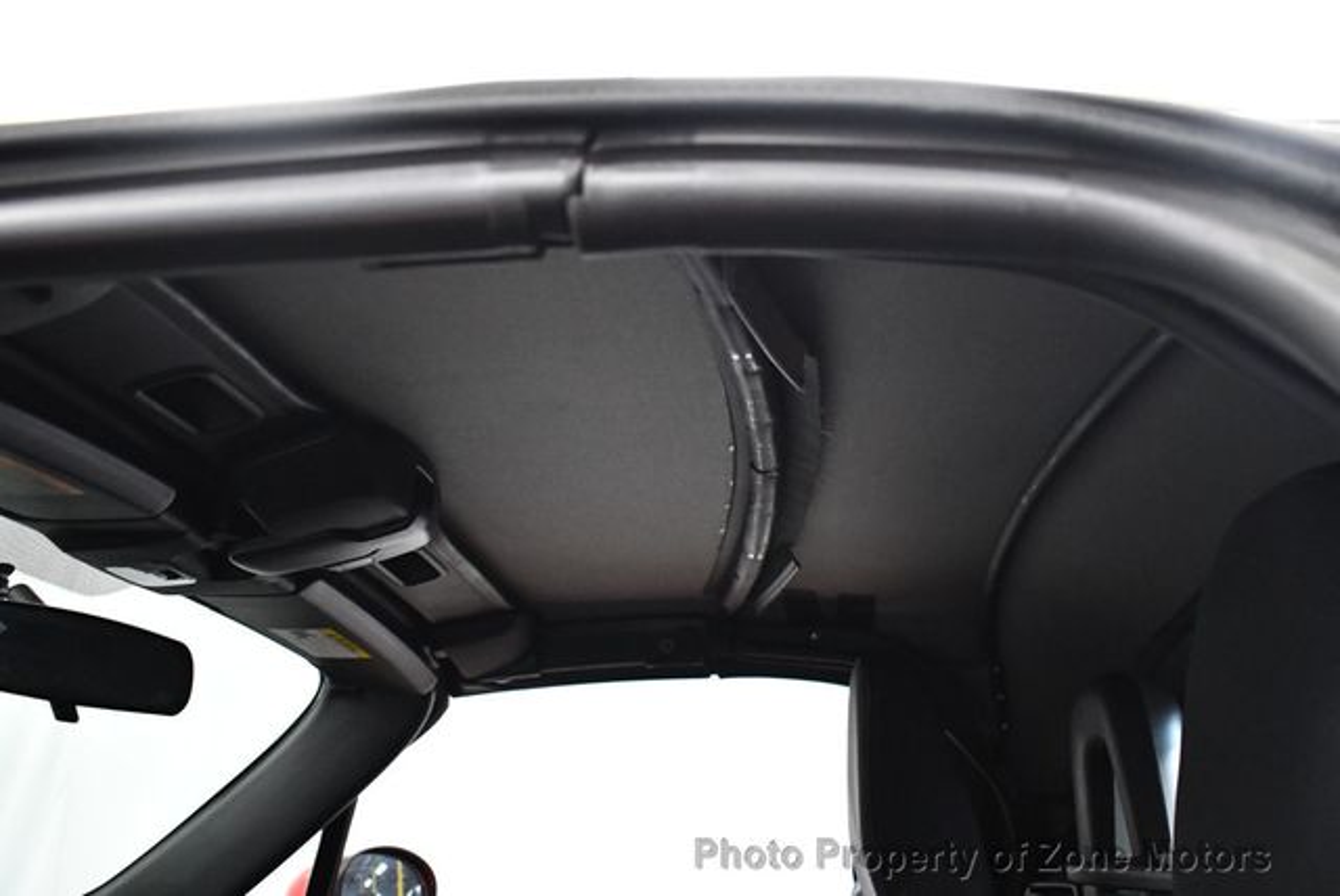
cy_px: 448
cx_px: 670
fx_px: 1341
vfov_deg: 36.9
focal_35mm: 36
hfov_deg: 53.1
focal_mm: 18
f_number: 3.5
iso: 3200
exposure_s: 1/60
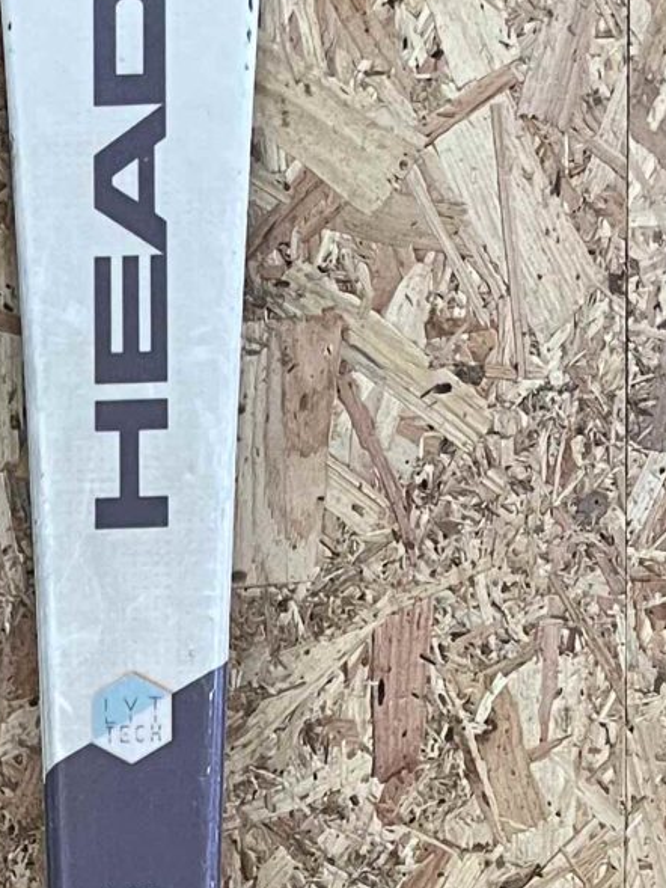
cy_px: 1375
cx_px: -68
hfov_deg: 12.9
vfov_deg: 15.8
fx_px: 2898
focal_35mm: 113
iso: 125
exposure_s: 1/91
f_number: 1.6
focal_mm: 5.1
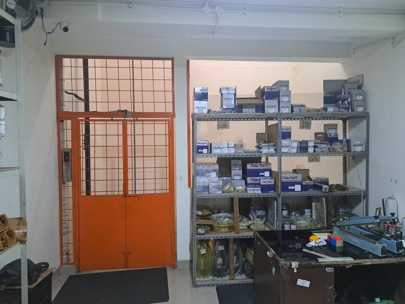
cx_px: 202
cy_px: 152
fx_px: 281
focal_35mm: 24
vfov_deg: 56.8
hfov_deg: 71.6
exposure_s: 1/20
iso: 800
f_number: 1.8
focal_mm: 5.23
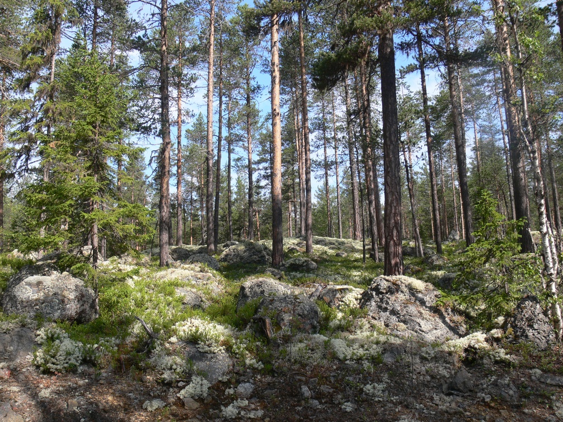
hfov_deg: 52.6
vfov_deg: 40.7
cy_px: 211
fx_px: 569
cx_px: 282
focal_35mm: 35
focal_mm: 7.4
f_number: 4
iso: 80
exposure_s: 1/100
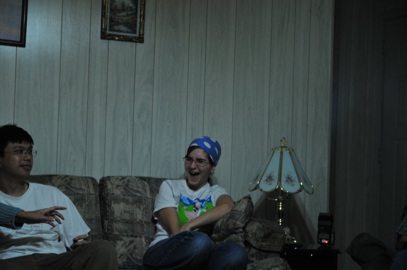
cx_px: 204
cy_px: 135
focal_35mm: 75
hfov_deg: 27.0
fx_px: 847
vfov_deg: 18.1
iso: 720
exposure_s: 1/40
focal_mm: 50
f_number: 2.8
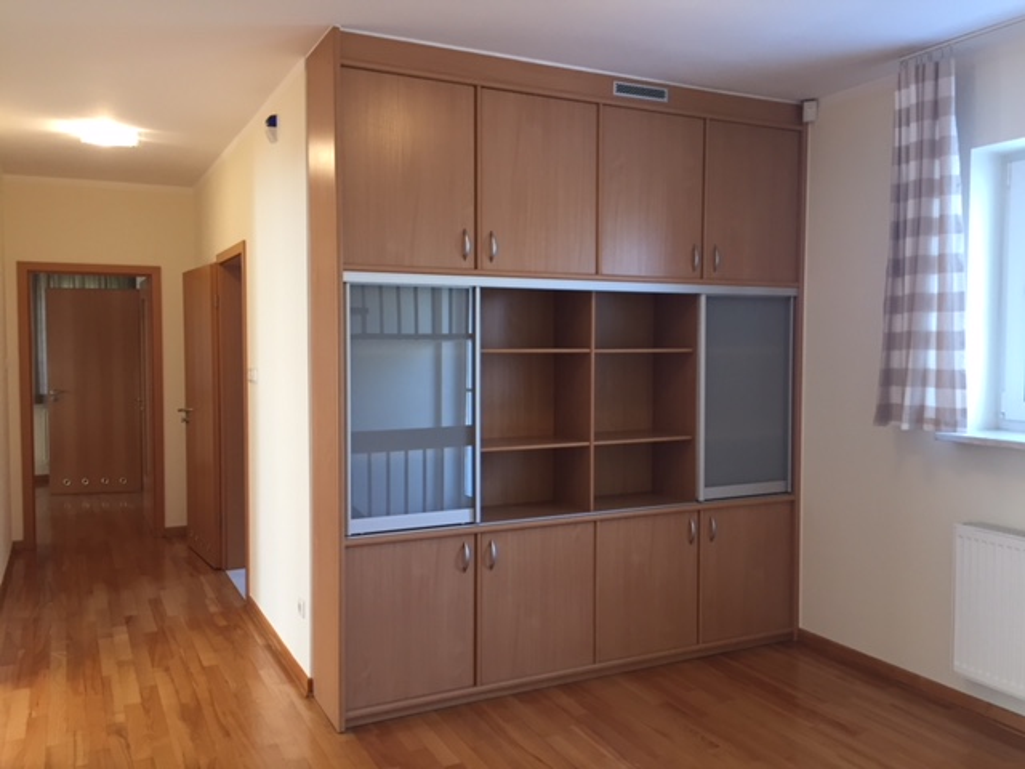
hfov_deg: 61.7
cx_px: 512
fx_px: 859
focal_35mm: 29
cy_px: 384
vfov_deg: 48.2
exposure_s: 1/33
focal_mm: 4.15
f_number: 2.2
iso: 100
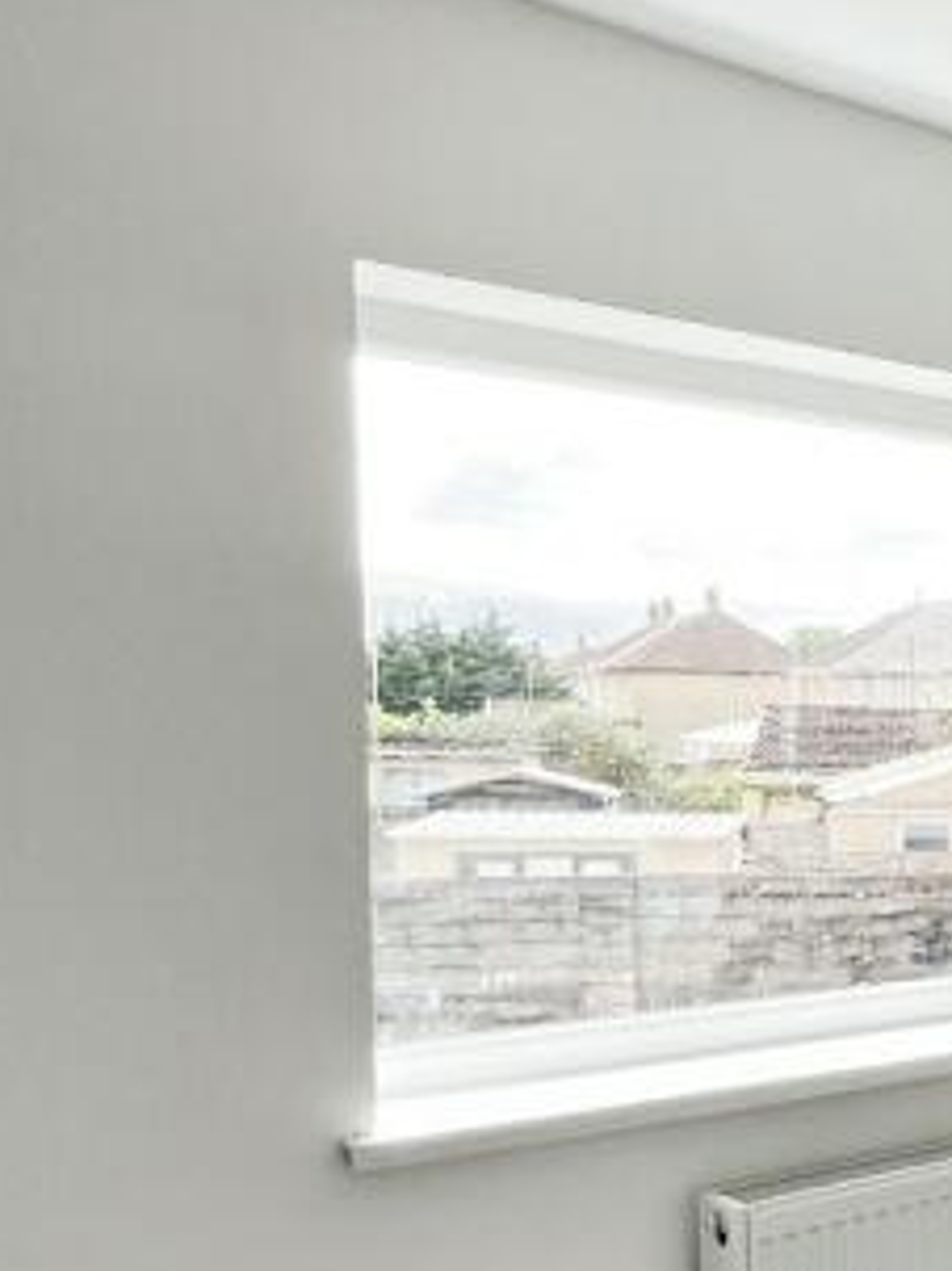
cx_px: 1451
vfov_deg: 41.6
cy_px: 965
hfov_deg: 24.8
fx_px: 1615
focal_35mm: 44
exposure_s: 1/243
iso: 32
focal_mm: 1.57
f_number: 1.8
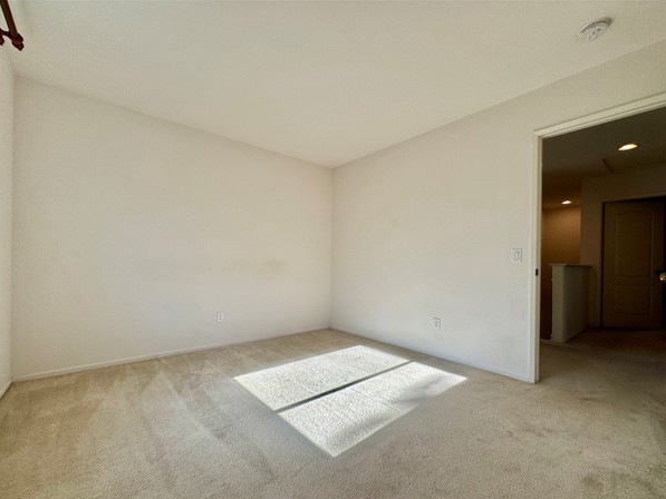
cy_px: 266
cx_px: 320
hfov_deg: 98.1
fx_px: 289
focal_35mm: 15
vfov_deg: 81.7
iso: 40
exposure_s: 1/359
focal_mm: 2.22
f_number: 2.2
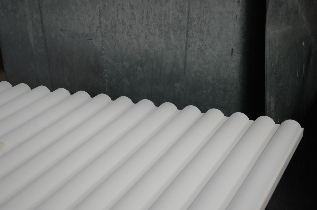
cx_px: 158
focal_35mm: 72
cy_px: 105
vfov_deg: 18.9
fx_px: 633
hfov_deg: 28.1
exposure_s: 1/40
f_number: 4.2
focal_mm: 48
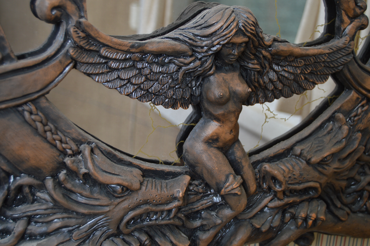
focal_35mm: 52
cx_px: 185
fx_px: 539
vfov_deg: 25.7
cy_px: 123
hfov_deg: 37.9
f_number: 5
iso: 200
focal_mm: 35
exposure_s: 1/160
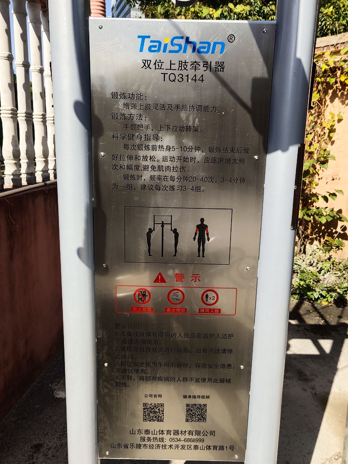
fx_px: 442
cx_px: 180
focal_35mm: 33
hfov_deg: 42.9
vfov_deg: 55.4
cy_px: 232
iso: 50
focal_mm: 4.35
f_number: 1.79
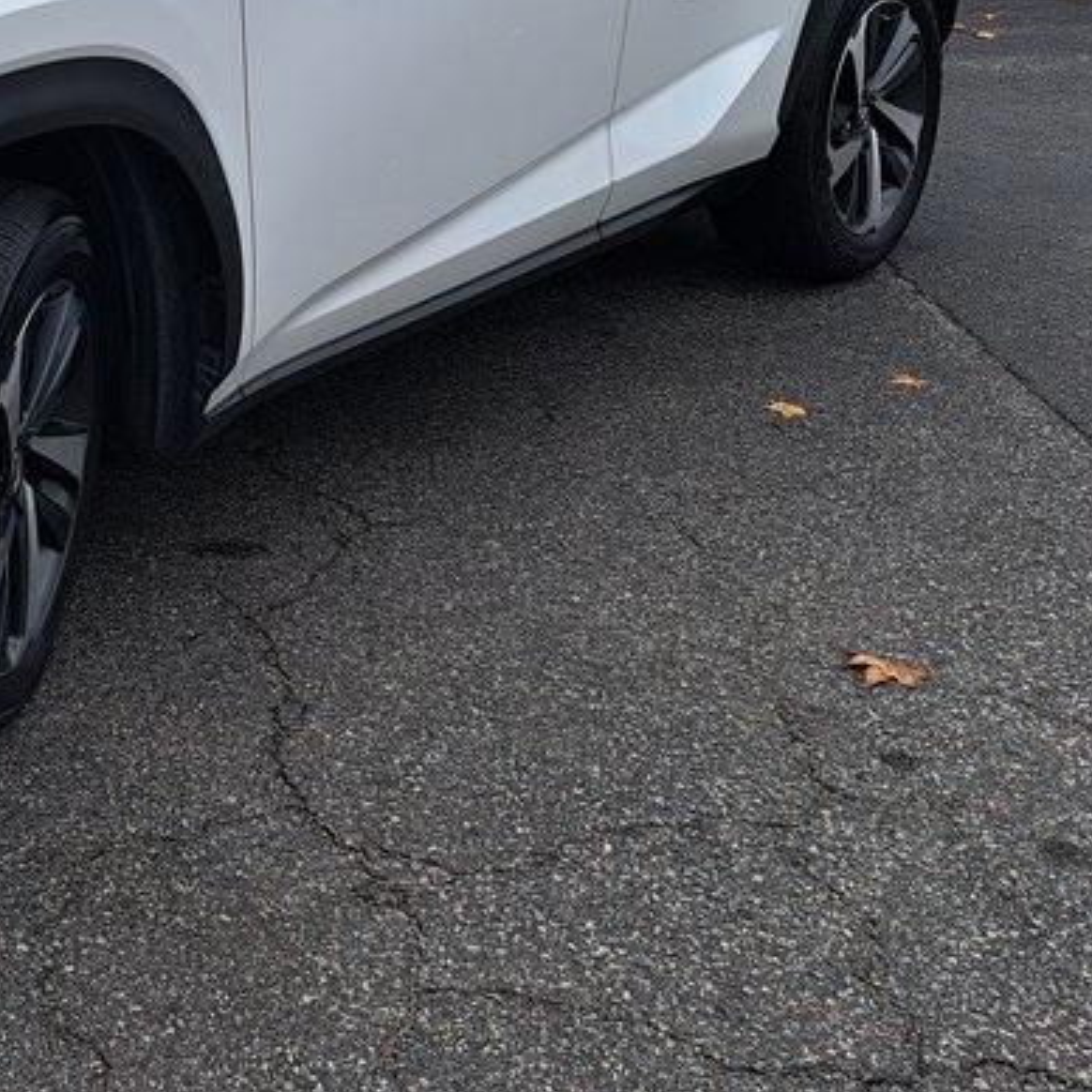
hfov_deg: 27.8
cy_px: 65
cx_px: -115
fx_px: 1999
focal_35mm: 56
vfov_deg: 29.1
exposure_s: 1/513
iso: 50
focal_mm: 5.23
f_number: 1.8
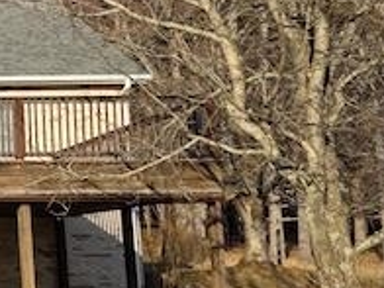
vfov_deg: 12.3
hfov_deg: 12.7
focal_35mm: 120
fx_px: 1331
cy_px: 170
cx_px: -539
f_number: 1.7
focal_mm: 6.3
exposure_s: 1/3677
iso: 80
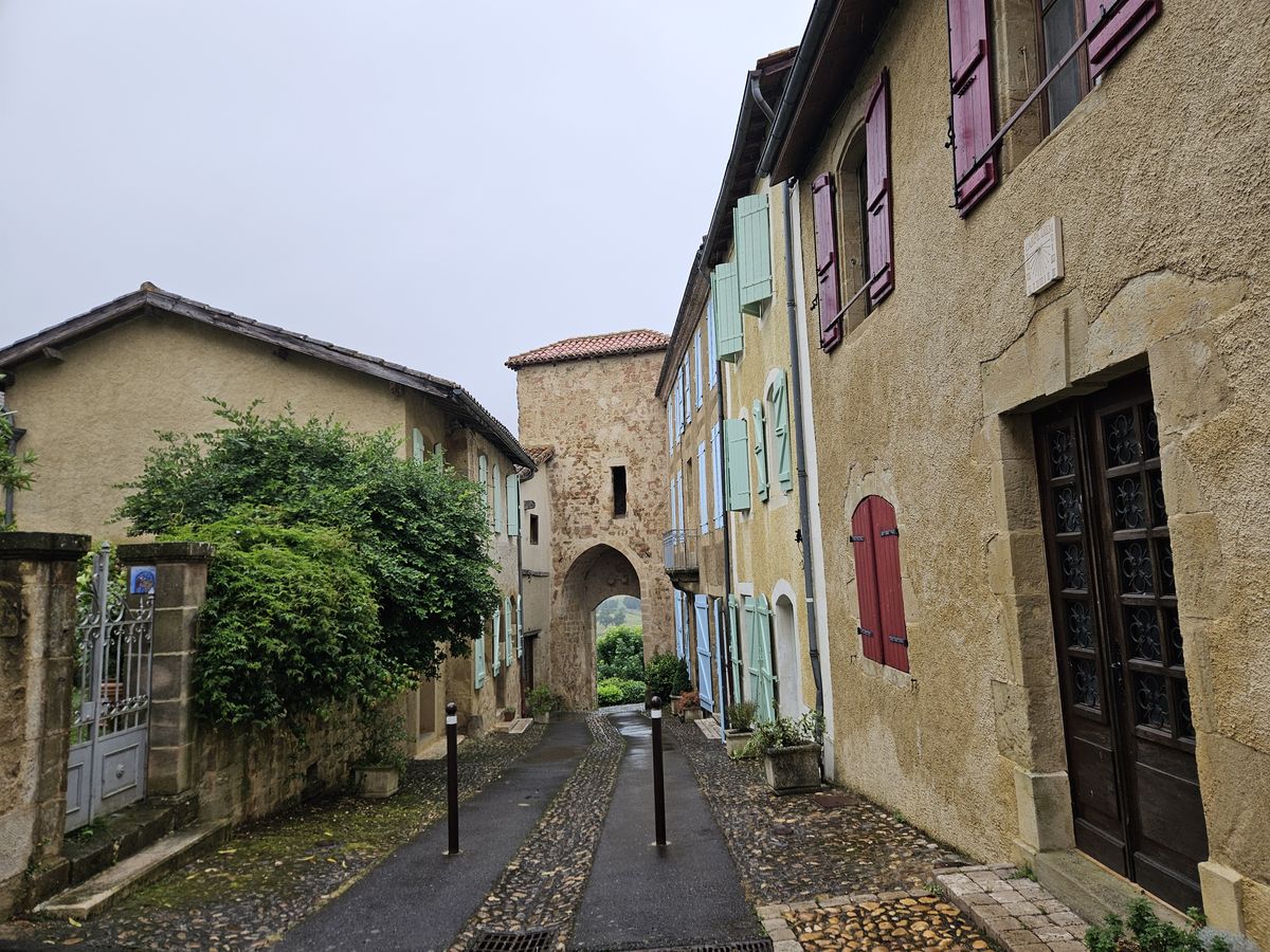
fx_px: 844
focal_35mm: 23
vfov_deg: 58.9
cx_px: 635
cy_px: 476
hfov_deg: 73.9
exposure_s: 1/190
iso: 125
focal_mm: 5.4
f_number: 1.8
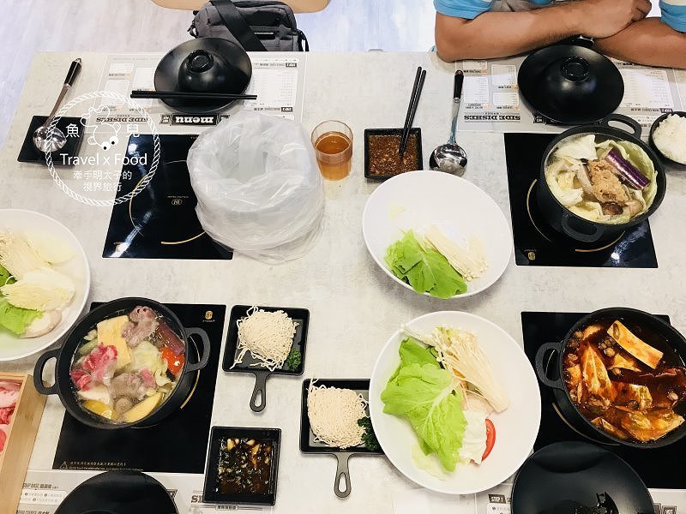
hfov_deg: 63.4
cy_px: 257
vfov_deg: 49.7
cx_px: 343
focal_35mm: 28
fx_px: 555
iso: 40
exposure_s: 1/24
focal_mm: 3.99
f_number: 1.8
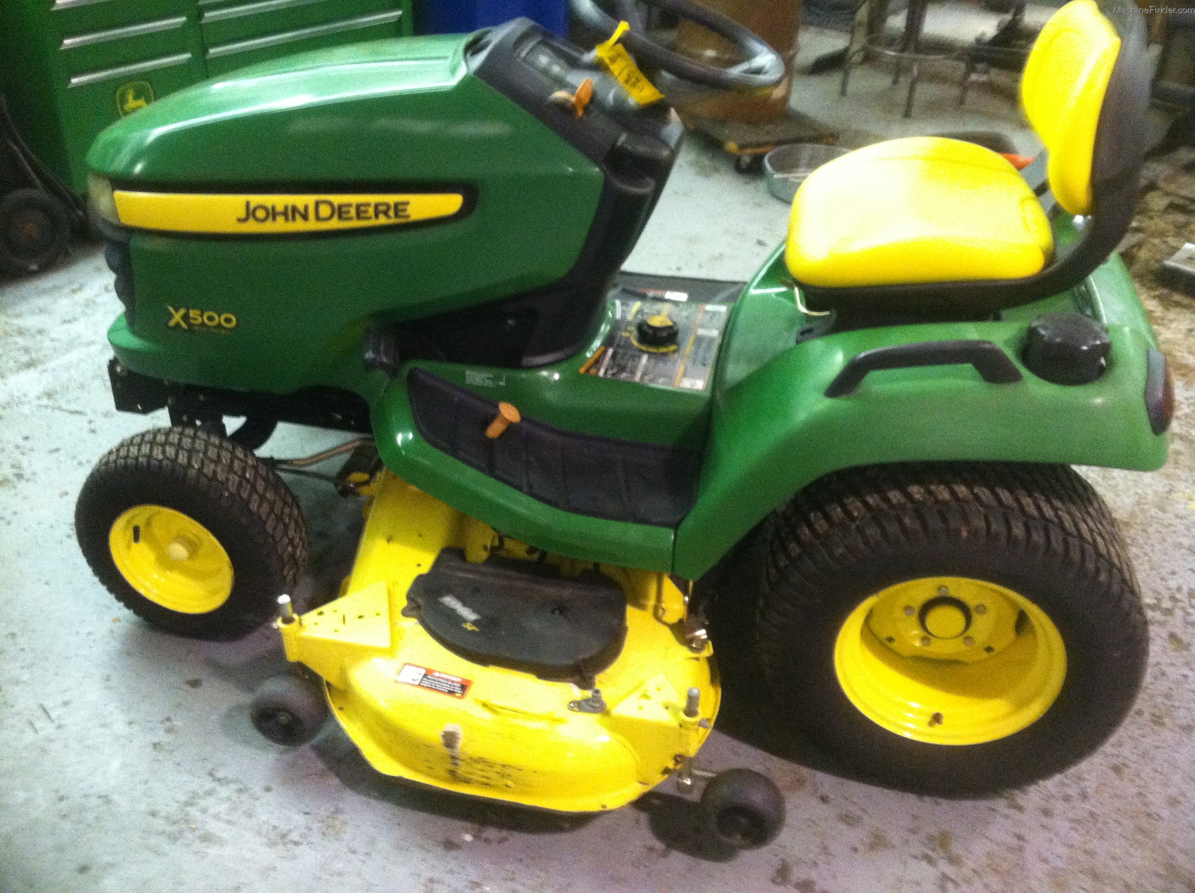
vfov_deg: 40.6
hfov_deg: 52.7
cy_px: 446
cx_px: 598
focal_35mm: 35
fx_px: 1207
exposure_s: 1/15
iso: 500
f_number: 2.8
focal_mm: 3.85
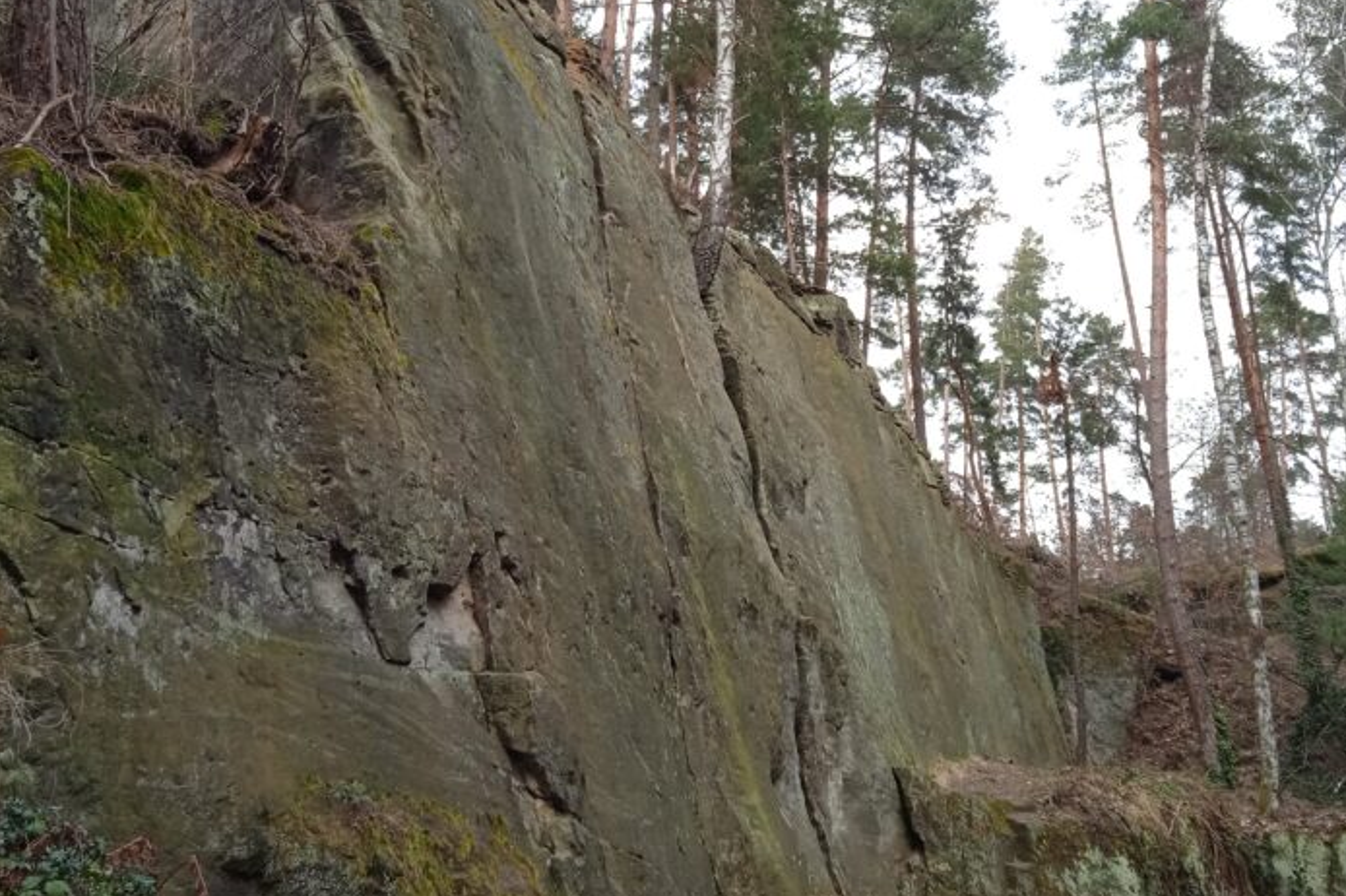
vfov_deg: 30.6
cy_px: 225
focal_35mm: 43
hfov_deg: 45.4
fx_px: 1607
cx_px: 739
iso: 141
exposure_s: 1/100
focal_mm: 3.43
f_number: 2.2
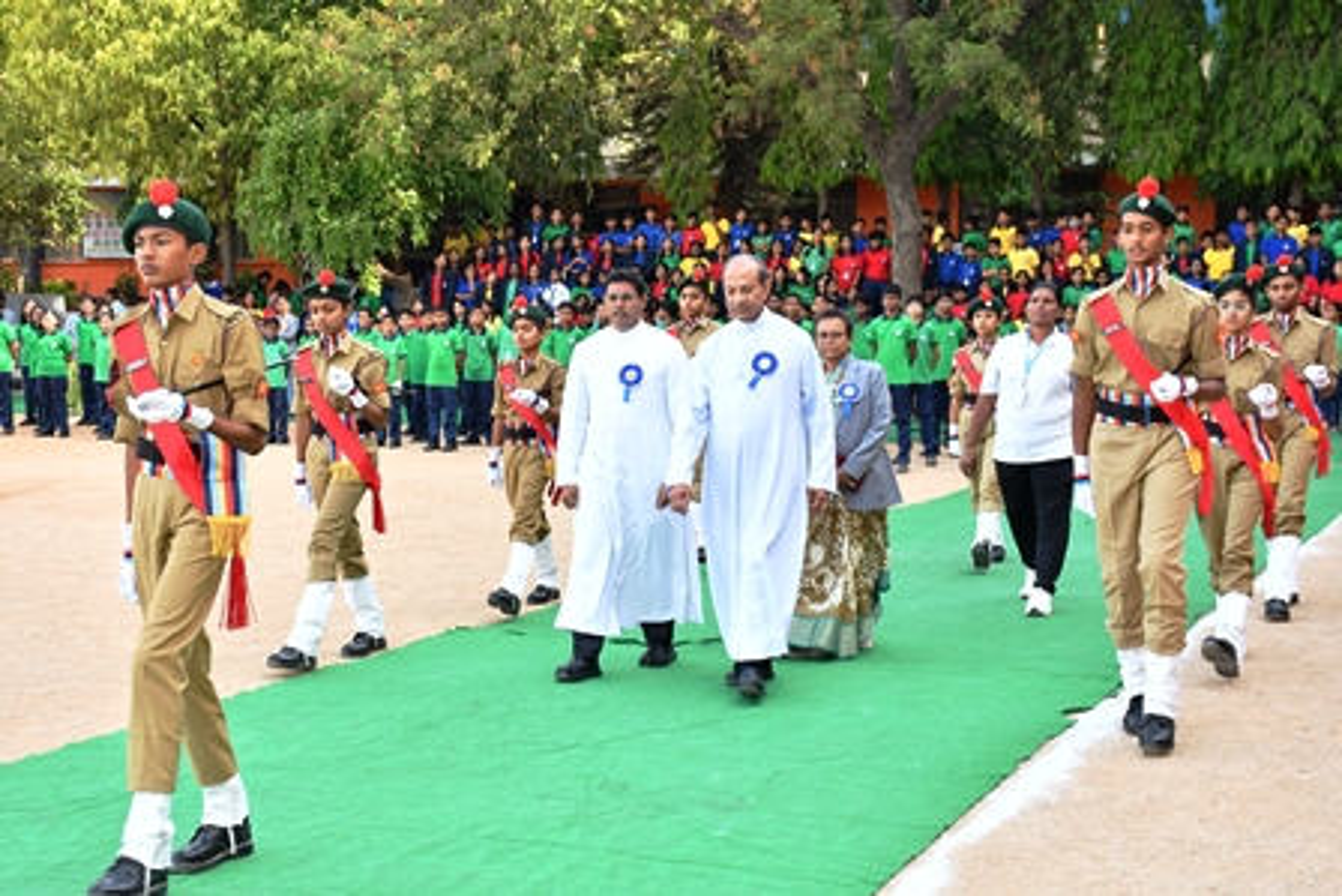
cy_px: 448
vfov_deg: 26.0
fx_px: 1939
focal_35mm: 52
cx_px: 671
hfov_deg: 38.2
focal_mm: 35
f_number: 6.3
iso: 800
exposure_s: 1/250
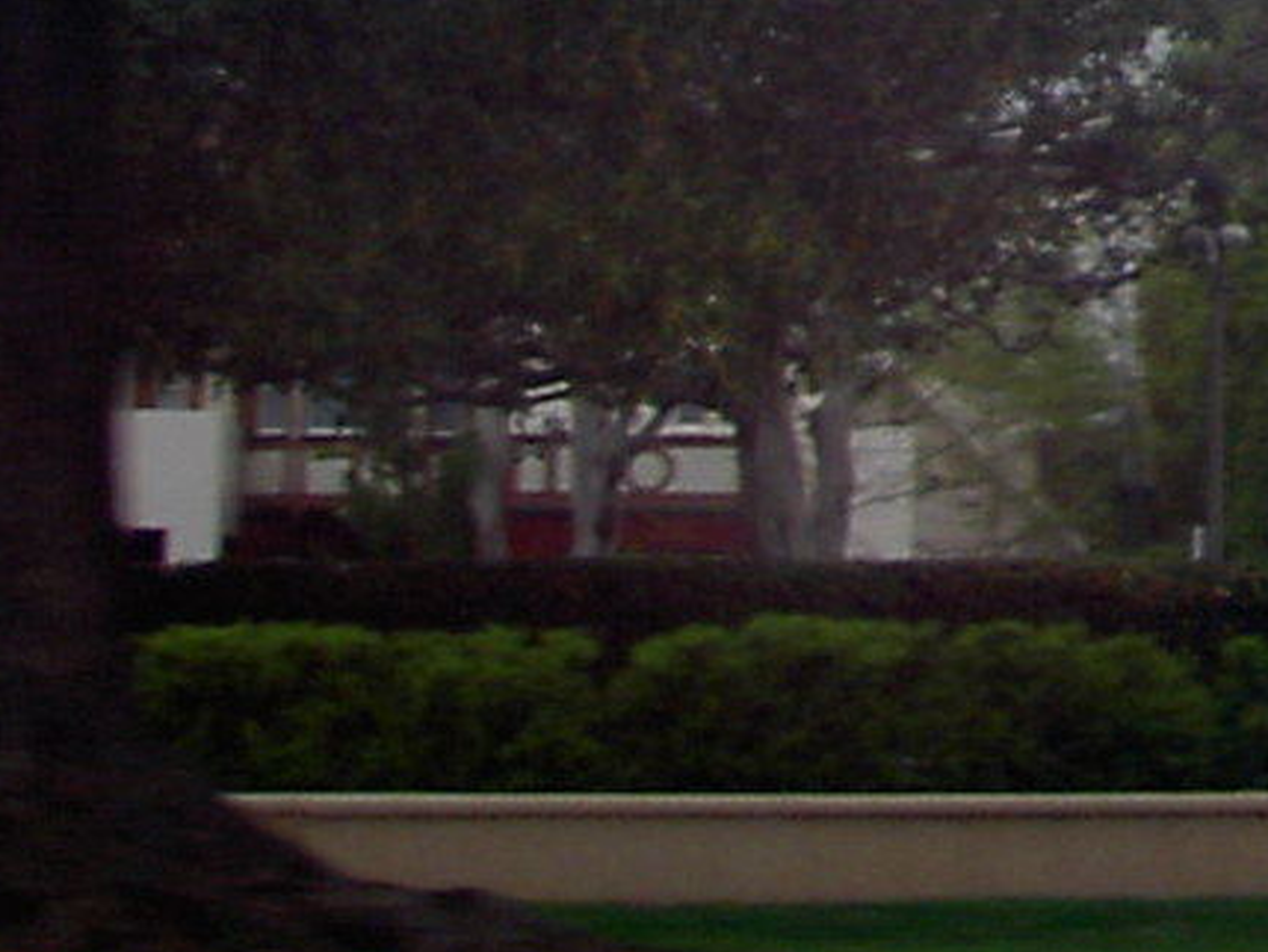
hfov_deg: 9.5
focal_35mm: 186
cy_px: -713
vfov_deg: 7.8
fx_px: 6815
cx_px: 2953
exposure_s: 1/59.5
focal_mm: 8
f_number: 2.8
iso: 100
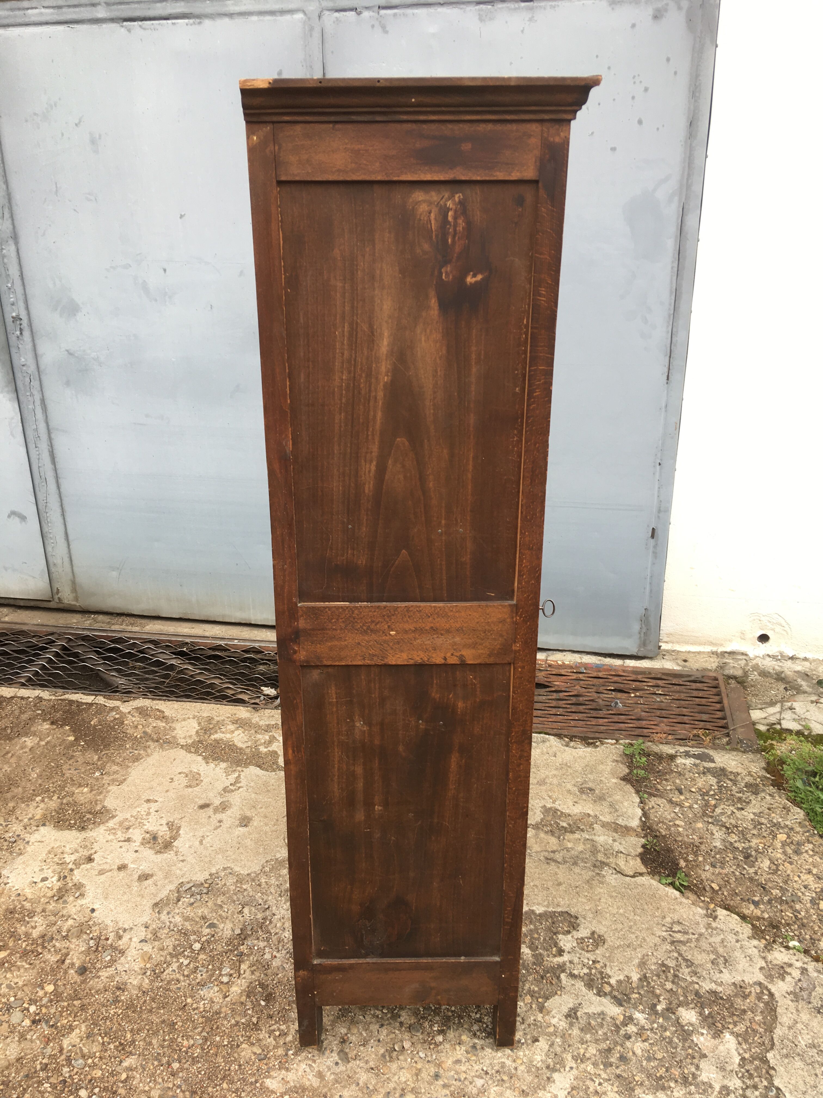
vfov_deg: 61.7
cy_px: 549
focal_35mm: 29
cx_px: 412
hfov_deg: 48.2
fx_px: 919
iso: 25
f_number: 2.2
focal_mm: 4.15
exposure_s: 1/167
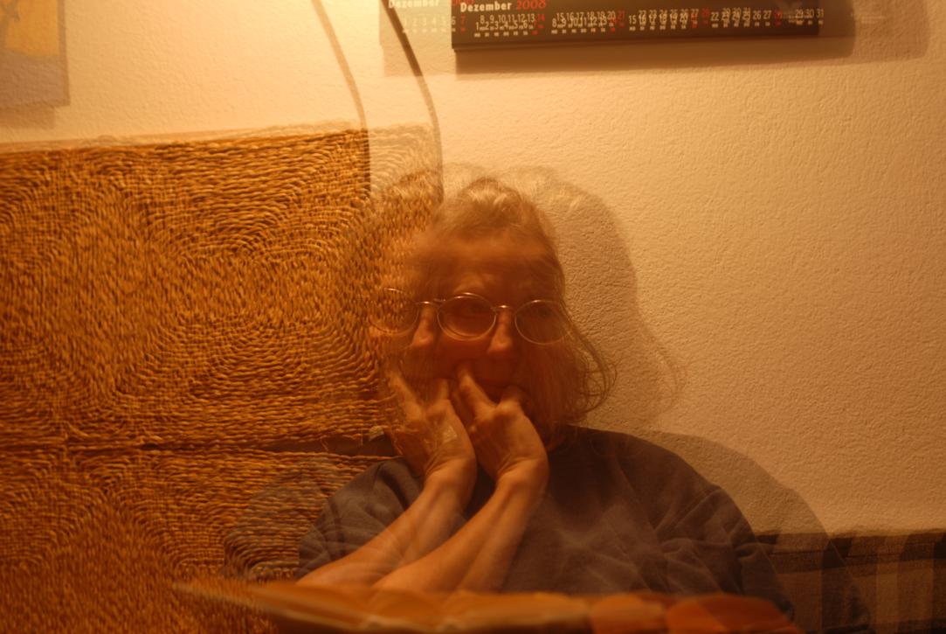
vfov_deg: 18.2
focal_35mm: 75
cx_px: 473
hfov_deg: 27.0
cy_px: 317
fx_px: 1973
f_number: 2.8
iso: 360
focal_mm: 50
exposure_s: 1/30
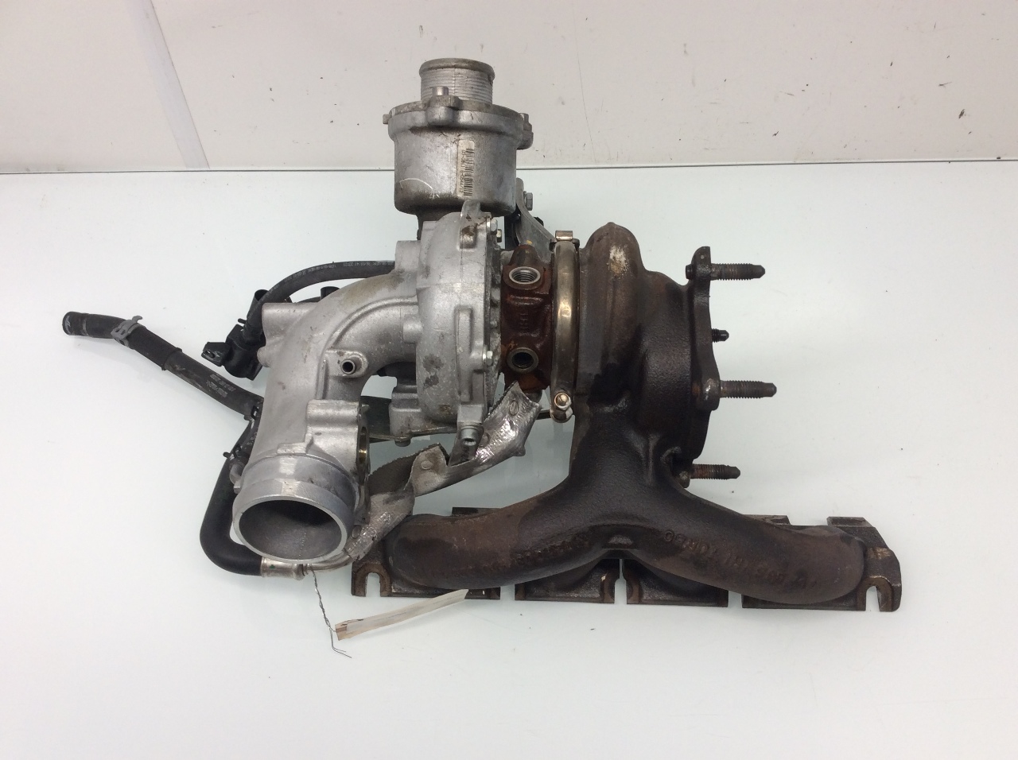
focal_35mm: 32
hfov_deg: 56.9
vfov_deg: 44.1
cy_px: 380
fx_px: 940
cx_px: 509
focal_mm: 3.3
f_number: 2.4
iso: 32
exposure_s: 1/40
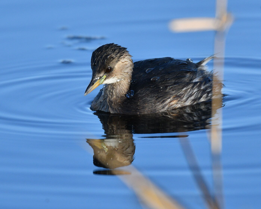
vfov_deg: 1.3
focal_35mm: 1209
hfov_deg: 1.6
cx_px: 129
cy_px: 97
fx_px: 9340
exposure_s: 1/1600
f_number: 5.6
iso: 400
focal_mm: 500
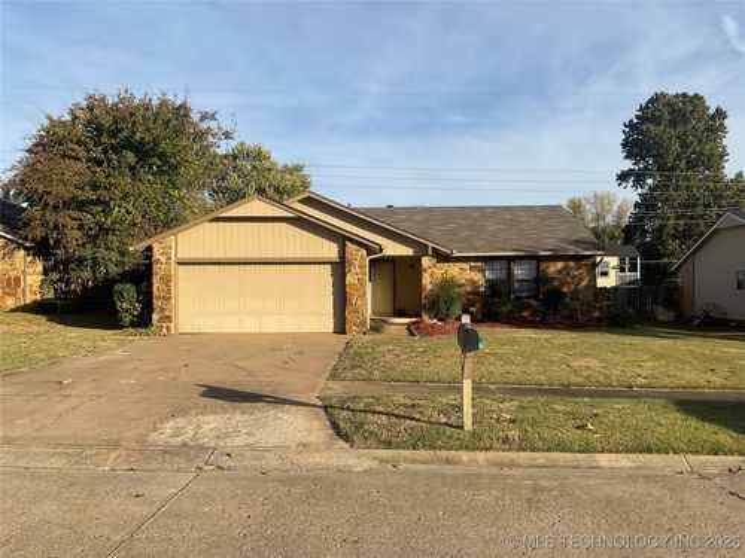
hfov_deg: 61.7
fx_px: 624
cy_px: 279
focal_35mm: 29
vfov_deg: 48.2
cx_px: 372
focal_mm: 3
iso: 16
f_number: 1.8
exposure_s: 1/1730
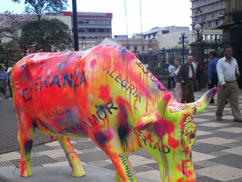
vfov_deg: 29.5
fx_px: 342
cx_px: 109
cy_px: 122
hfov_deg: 38.9
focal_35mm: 49
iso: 100
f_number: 4.5
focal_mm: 6
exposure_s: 1/127
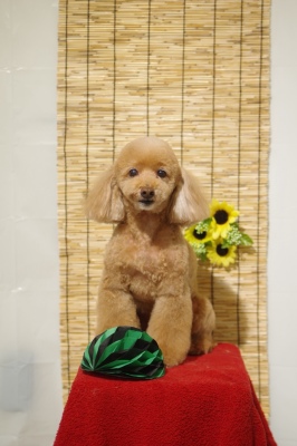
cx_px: 148
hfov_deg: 16.6
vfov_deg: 24.8
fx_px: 1016
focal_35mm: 82
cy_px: 223
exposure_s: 1/80
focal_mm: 55
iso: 320
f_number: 2.8
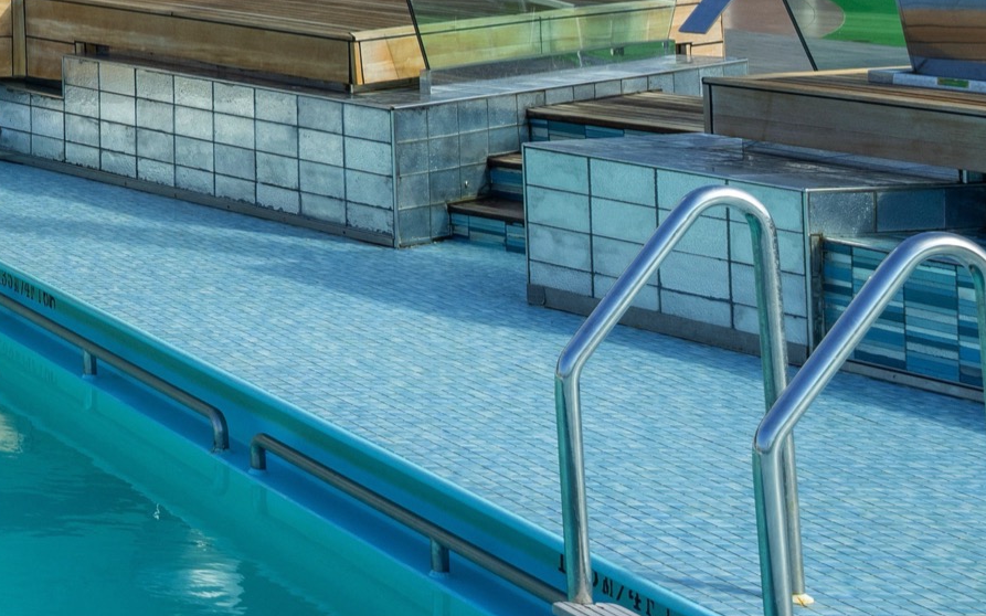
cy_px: -288
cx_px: -984
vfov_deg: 11.9
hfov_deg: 15.7
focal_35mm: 105
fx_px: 2821
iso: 200
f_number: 8
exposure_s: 1/200
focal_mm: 23
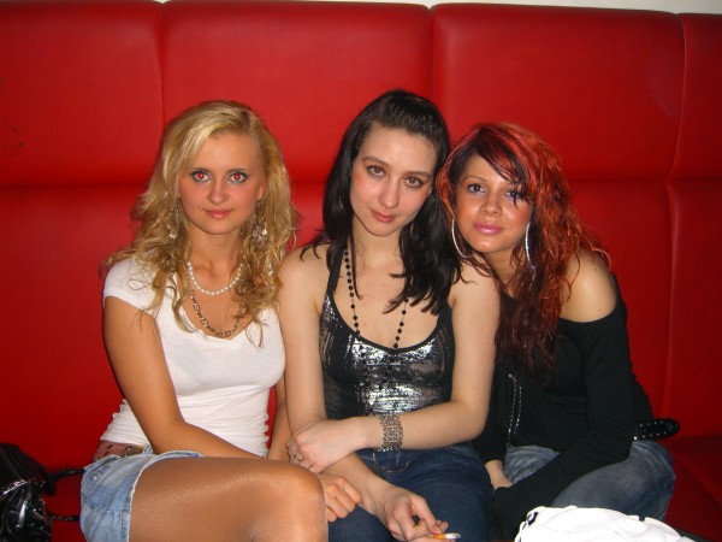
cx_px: 361
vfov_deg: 37.7
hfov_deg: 49.0
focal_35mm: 38
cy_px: 271
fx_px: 793
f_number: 2.8
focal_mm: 7.9
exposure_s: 1/60
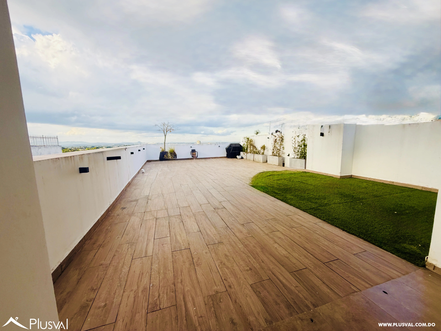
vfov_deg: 85.7
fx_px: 178
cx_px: 220
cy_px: 166
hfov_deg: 102.1
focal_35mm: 14
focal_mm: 2.22
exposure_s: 1/479
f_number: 2.2
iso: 64
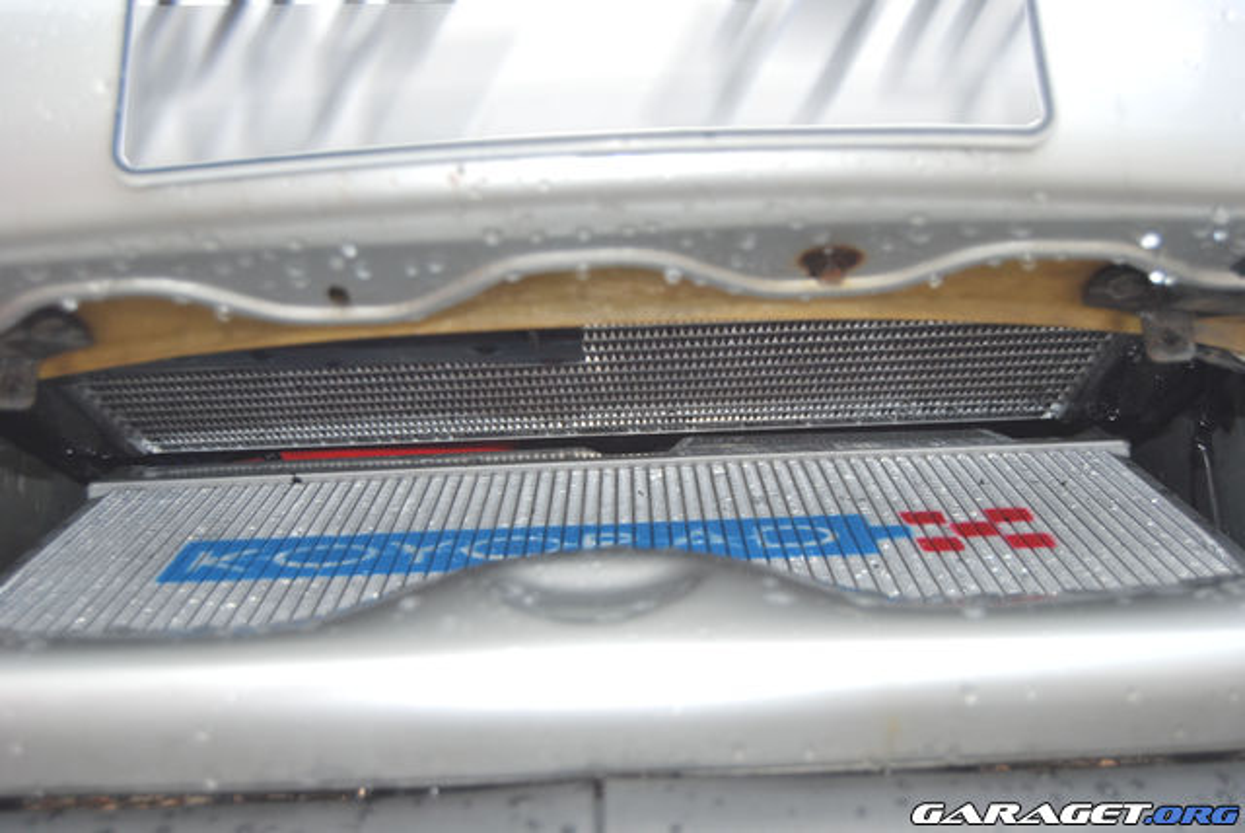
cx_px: 622
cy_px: 416
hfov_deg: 43.6
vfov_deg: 29.9
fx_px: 1558
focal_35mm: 45
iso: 140
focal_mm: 30
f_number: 4.2
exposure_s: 1/125
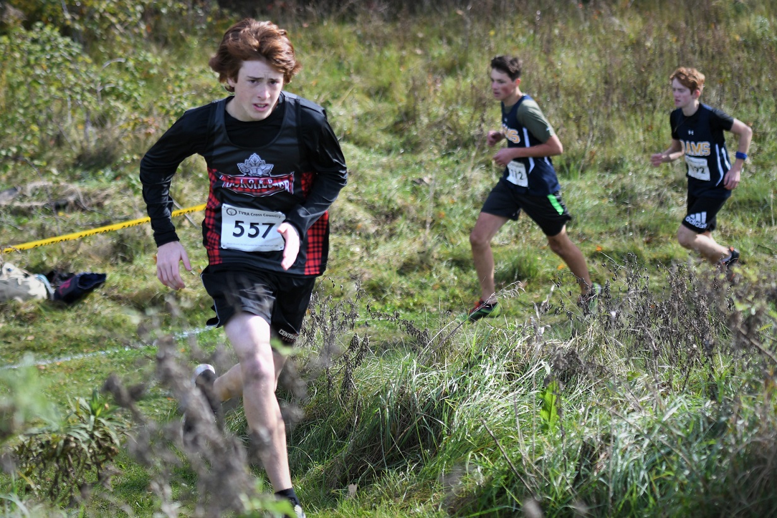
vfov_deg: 13.0
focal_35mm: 105
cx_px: 388
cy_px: 259
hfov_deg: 19.5
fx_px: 2266
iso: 200
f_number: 2.8
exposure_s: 1/1000
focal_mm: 70
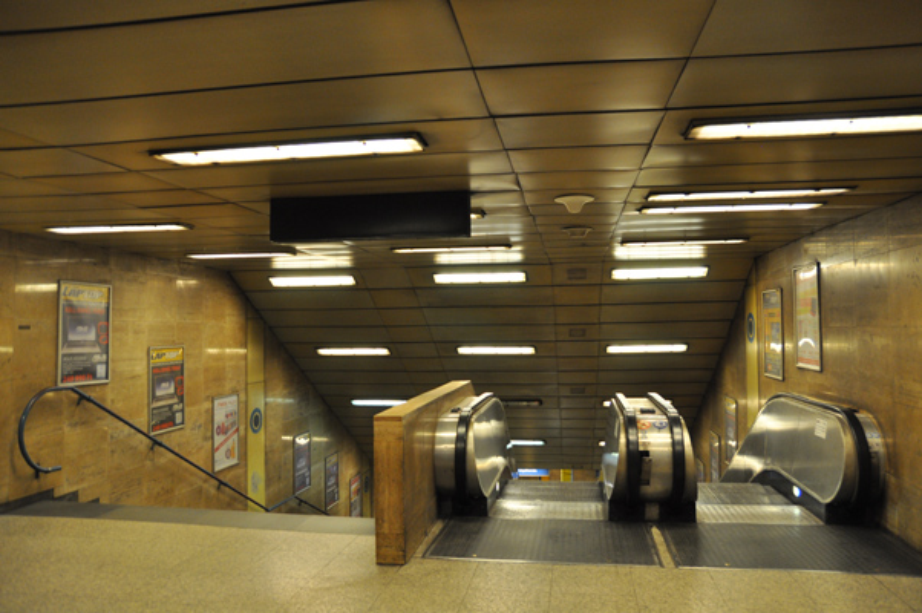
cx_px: 461
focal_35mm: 26
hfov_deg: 70.5
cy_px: 306
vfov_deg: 50.3
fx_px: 652
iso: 800
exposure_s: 1/60
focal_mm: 17
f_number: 4
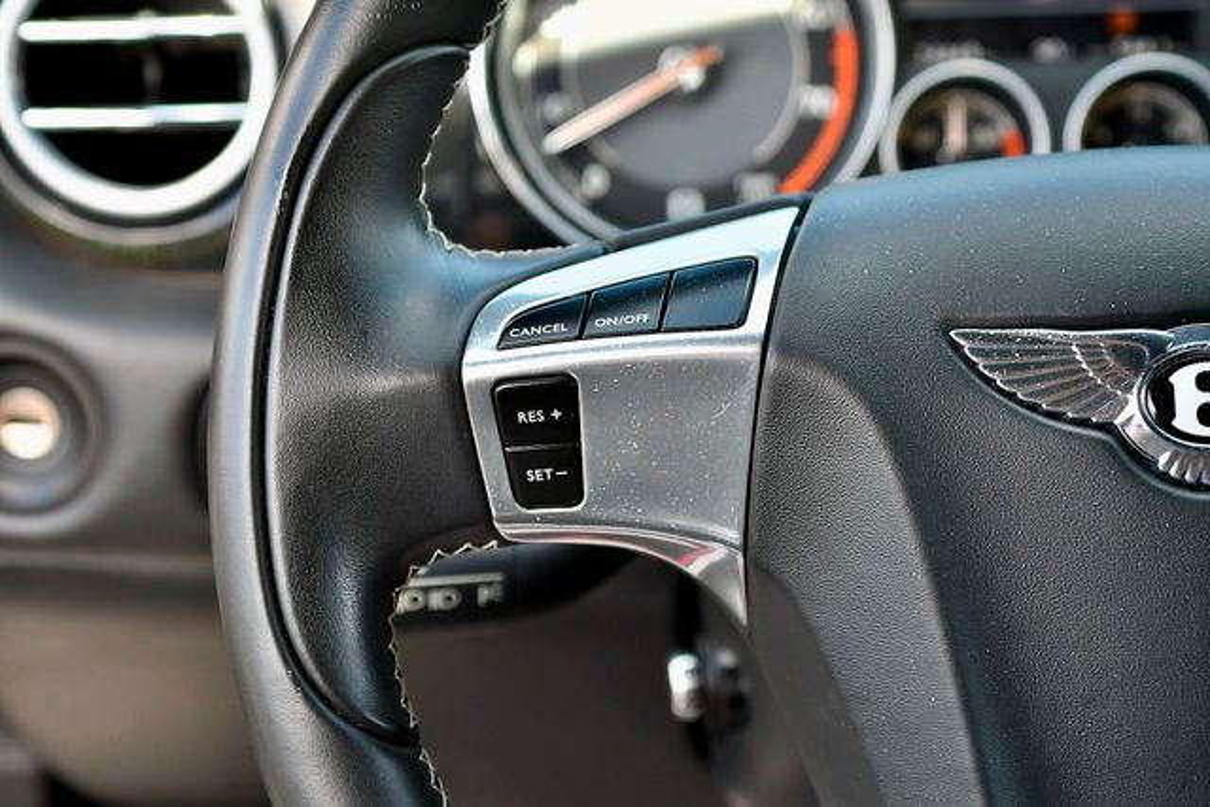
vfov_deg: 19.7
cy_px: 404
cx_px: 605
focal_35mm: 69
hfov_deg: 29.2
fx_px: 2320
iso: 640
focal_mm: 46
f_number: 5
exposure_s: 1/320
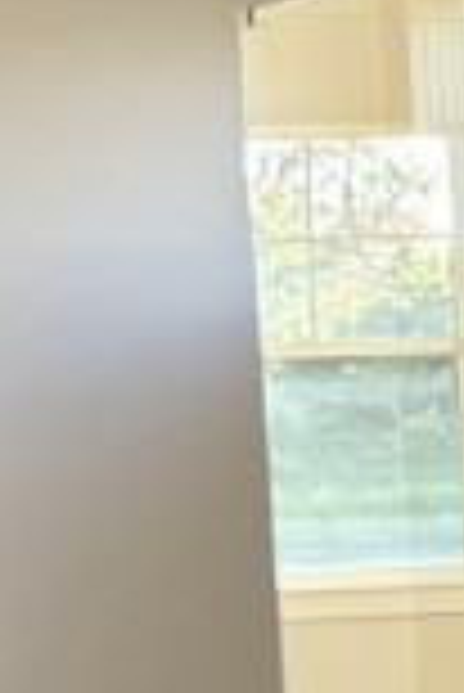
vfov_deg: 11.1
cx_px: 1293
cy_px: 914
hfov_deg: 7.0
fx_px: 3472
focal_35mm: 180
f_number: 1.6
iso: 100
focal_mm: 5.96
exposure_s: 1/120
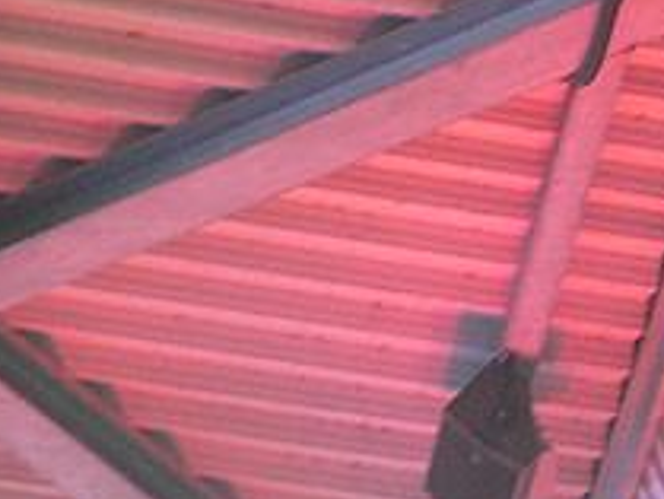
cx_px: 635
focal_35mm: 193
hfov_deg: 10.2
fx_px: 3704
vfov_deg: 7.7
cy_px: -16
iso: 200
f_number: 2.8
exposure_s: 1/10
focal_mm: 10.5
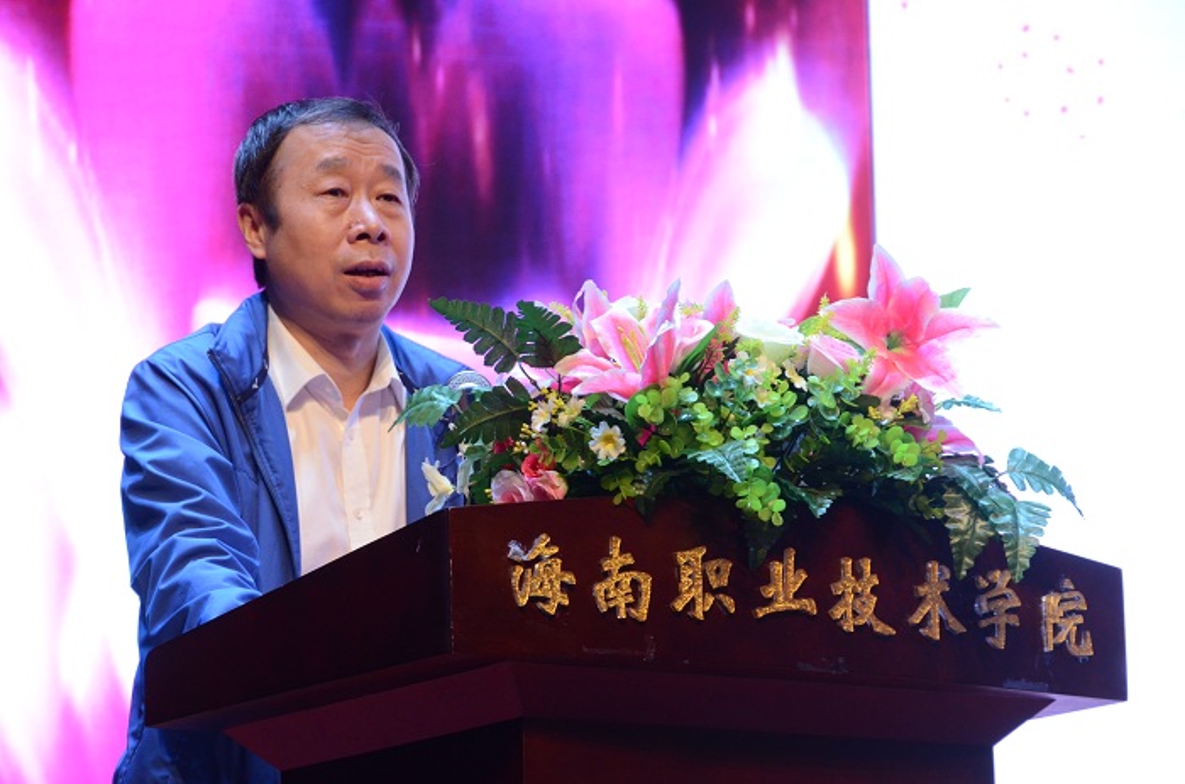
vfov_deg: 8.7
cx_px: 592
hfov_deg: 13.1
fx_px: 5171
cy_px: 392
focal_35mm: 158
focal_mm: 105
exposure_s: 1/50
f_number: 7.1
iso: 1250
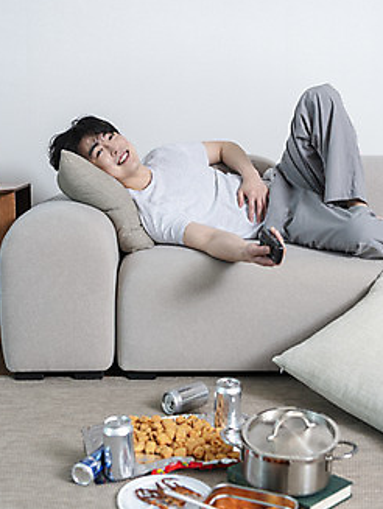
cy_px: 251
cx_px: 184
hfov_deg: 30.9
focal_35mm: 47
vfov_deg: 40.4
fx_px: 692
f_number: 3.5
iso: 200
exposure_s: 1/125
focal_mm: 40
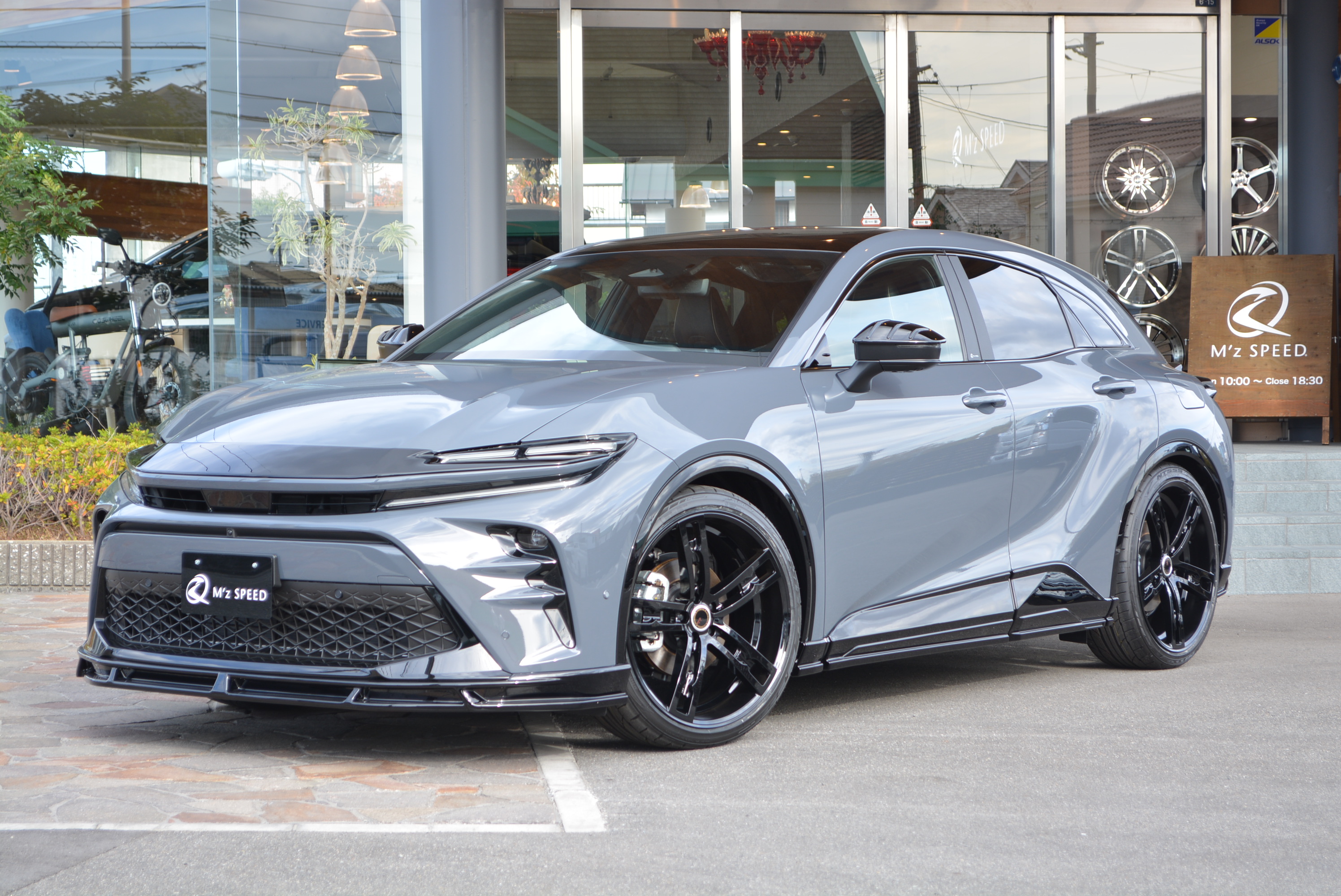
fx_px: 3075
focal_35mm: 82
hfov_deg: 24.6
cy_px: 448
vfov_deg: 16.6
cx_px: 670
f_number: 5.6
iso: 100
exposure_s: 1/50
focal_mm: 55
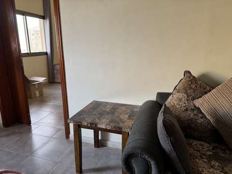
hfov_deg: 71.6
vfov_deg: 56.8
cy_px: 87
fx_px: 161
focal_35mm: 24
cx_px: 116
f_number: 1.78
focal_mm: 6.76
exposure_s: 1/75
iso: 200
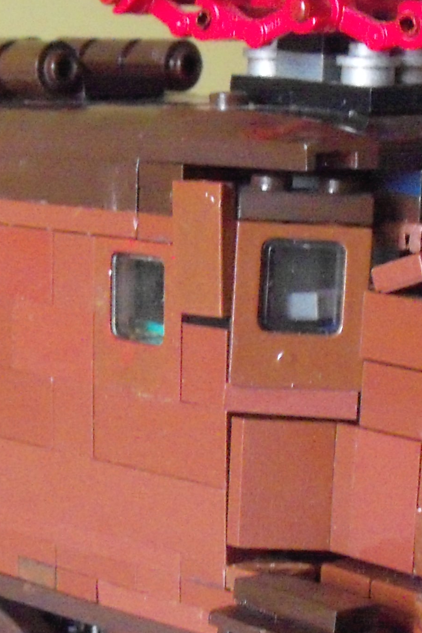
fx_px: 1865
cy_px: 532
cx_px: 172
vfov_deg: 19.0
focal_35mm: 106
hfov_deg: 12.9
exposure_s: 1/30
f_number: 3
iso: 400
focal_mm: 6.3
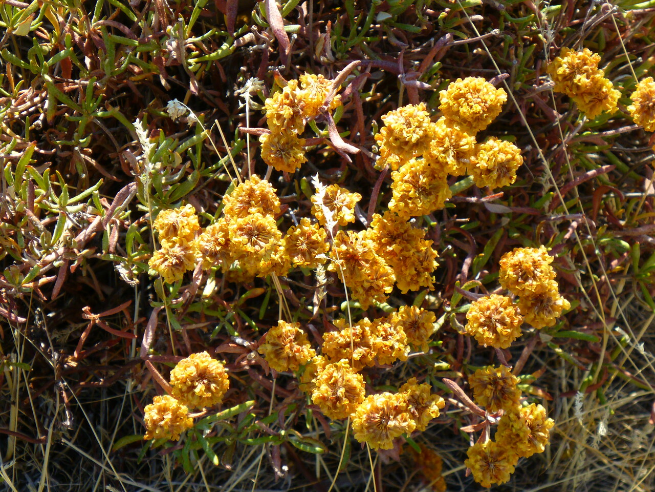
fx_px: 4730
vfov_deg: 5.9
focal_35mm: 250
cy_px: 246
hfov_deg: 7.9
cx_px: 328
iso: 100
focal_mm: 36
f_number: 5.9
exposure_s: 1/125
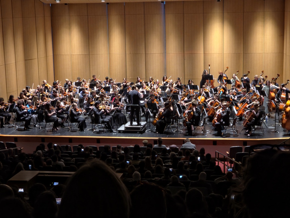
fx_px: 578
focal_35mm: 69
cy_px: 109
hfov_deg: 28.2
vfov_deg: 21.3
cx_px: 145
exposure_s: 1/15
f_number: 2.4
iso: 200
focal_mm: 7
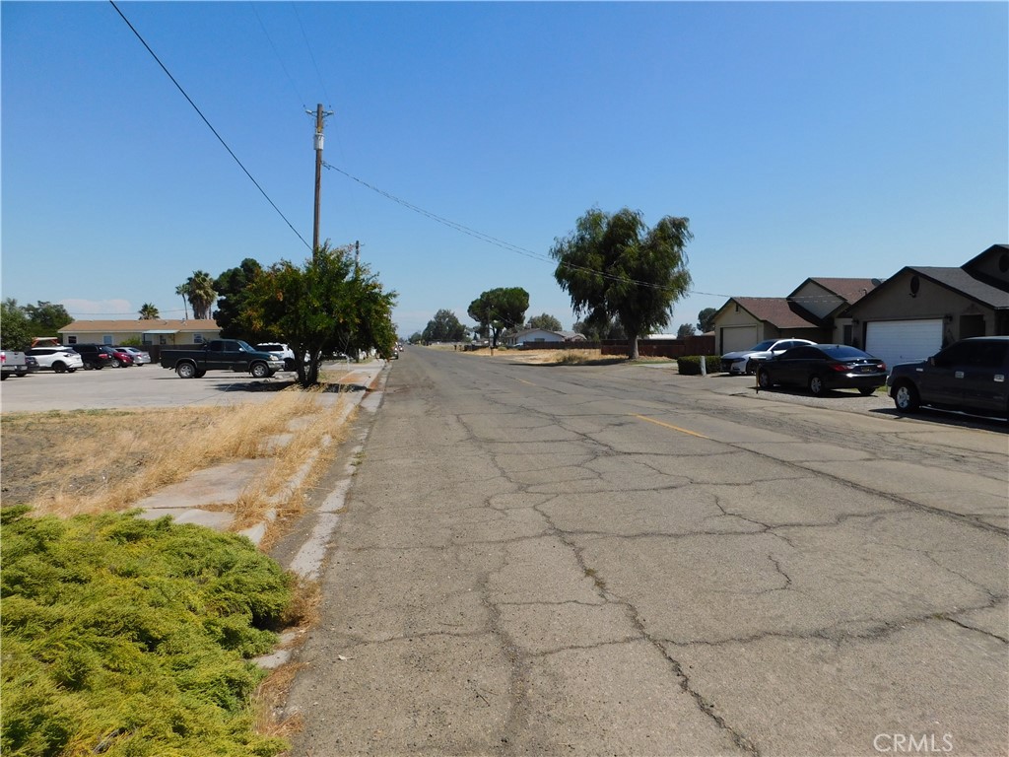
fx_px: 700
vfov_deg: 56.8
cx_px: 504
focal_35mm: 24
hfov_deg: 71.6
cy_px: 378
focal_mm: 4.1
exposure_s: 1/800
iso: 125
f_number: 6
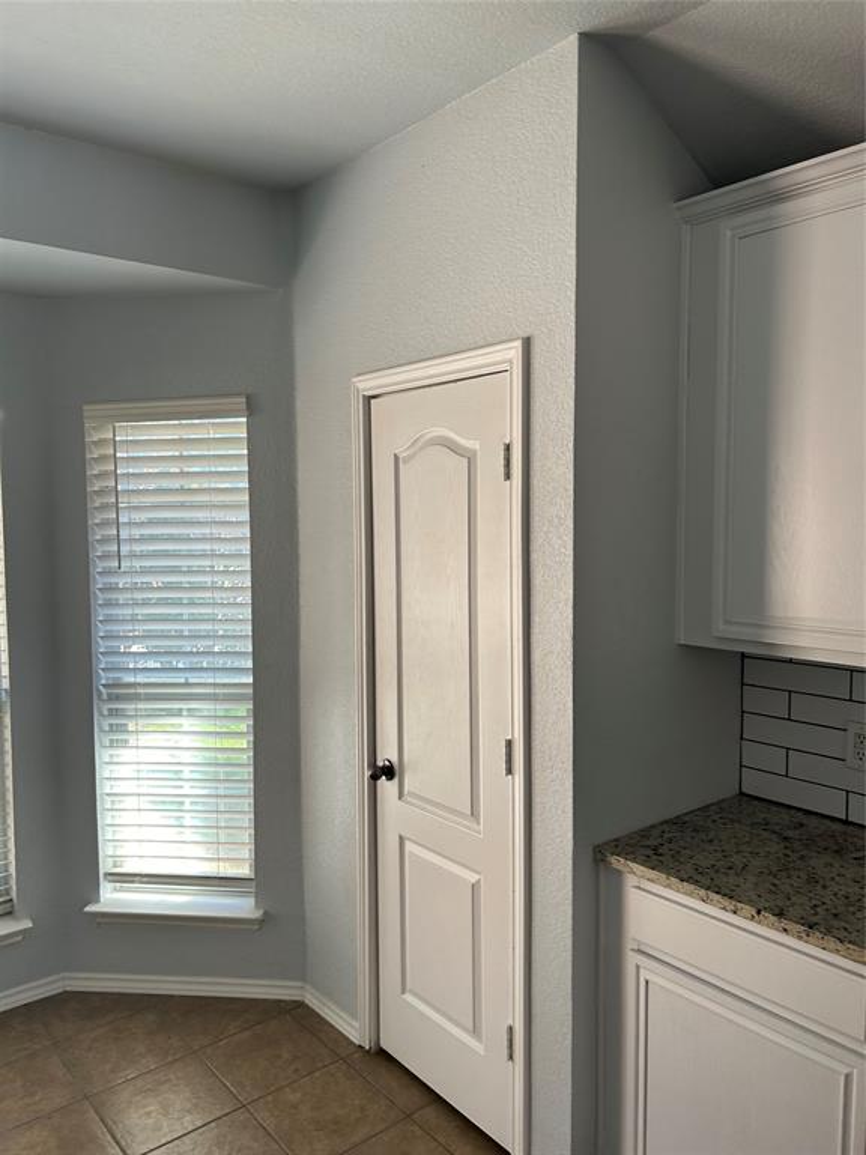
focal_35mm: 26
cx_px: 433
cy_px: 578
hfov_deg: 53.1
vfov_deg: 67.3
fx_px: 867
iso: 50
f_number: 1.5
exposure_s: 1/121
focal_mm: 5.7
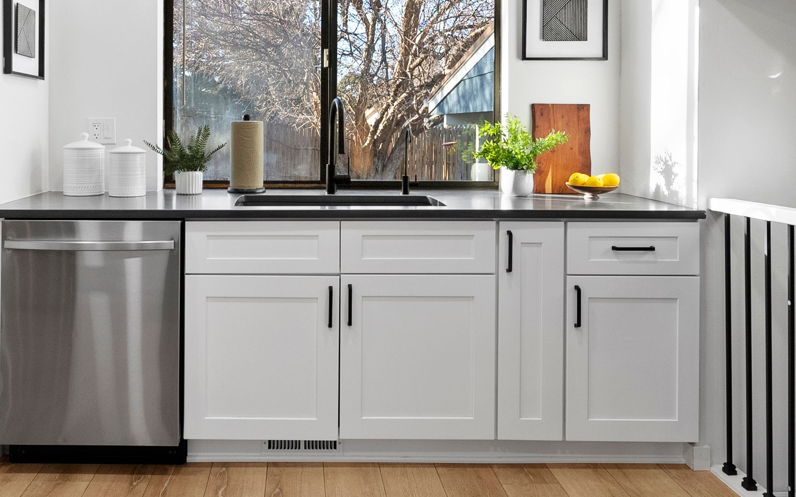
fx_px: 716
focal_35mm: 33
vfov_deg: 37.7
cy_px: 146
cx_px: 299
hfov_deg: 57.4
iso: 640
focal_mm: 14
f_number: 8
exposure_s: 1/25
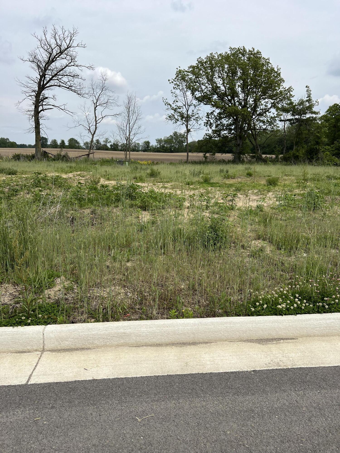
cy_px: 226
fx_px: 340
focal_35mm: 26
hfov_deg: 53.1
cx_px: 170
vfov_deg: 67.3
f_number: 1.5
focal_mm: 5.7
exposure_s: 1/6579
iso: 50
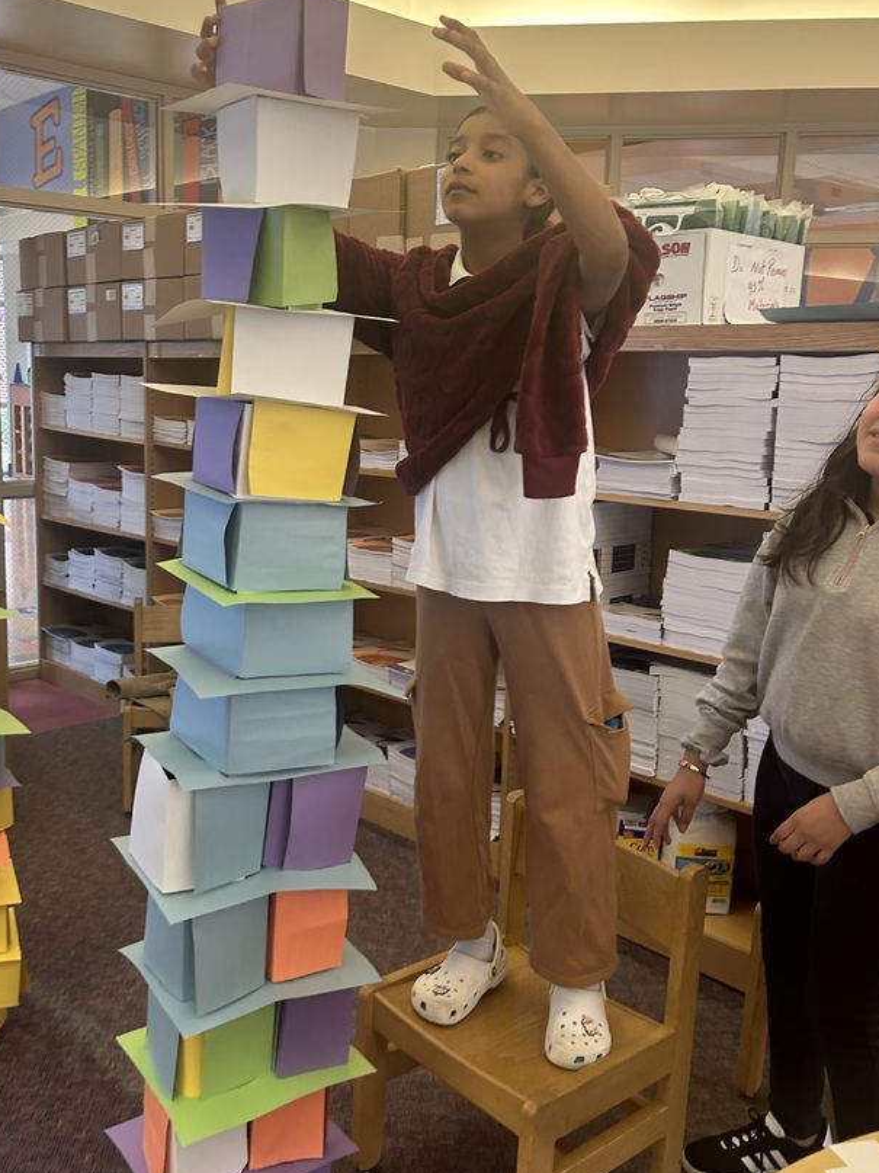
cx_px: 331
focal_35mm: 33
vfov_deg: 55.3
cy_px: 564
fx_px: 1118
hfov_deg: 42.6
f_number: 1.5
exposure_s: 1/60
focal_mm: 5.7
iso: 160
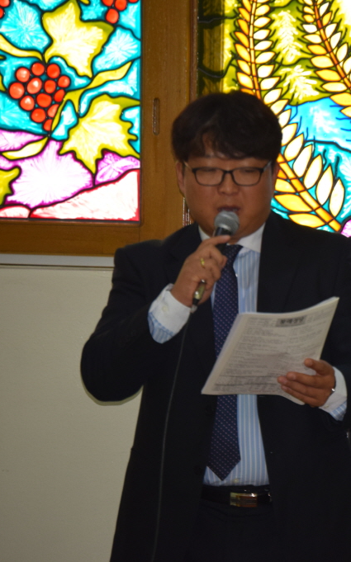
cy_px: 281
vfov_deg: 7.0
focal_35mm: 299
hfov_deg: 4.4
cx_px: 410
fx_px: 4581
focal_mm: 130
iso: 560
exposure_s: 1/60
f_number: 5
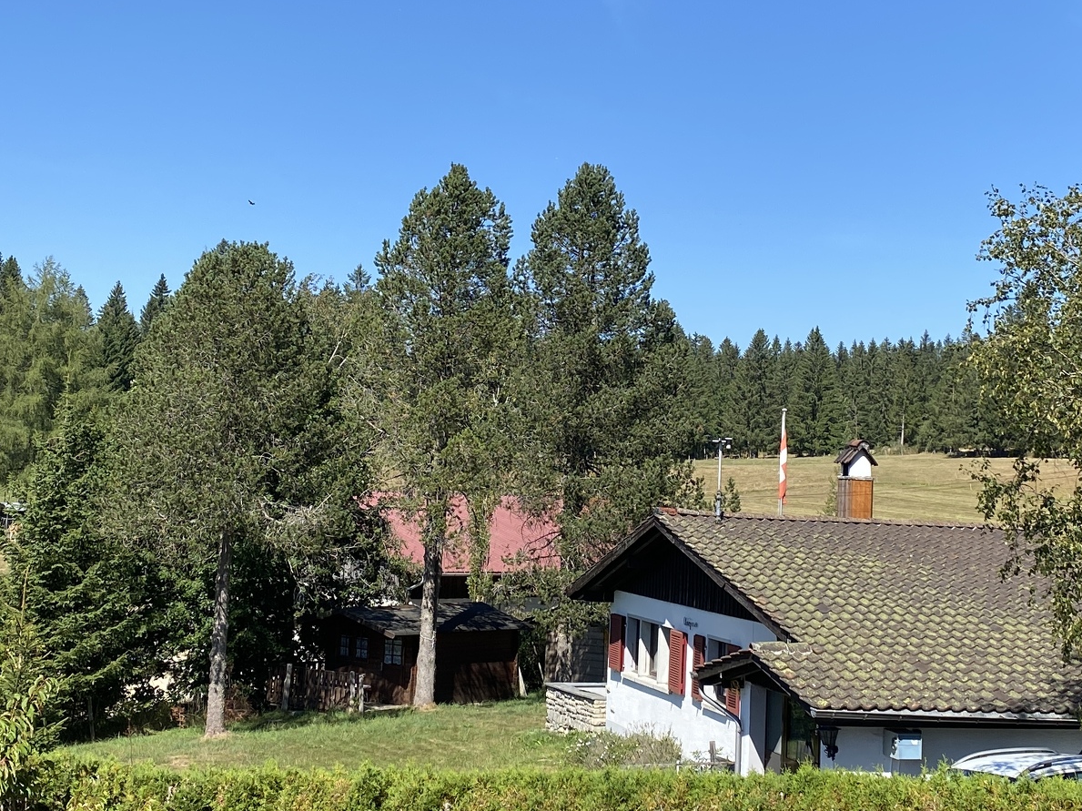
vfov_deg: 26.1
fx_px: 1750
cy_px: 370
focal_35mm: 56
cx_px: 604
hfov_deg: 34.3
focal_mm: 4.25
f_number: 1.8
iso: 32
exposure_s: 1/2066
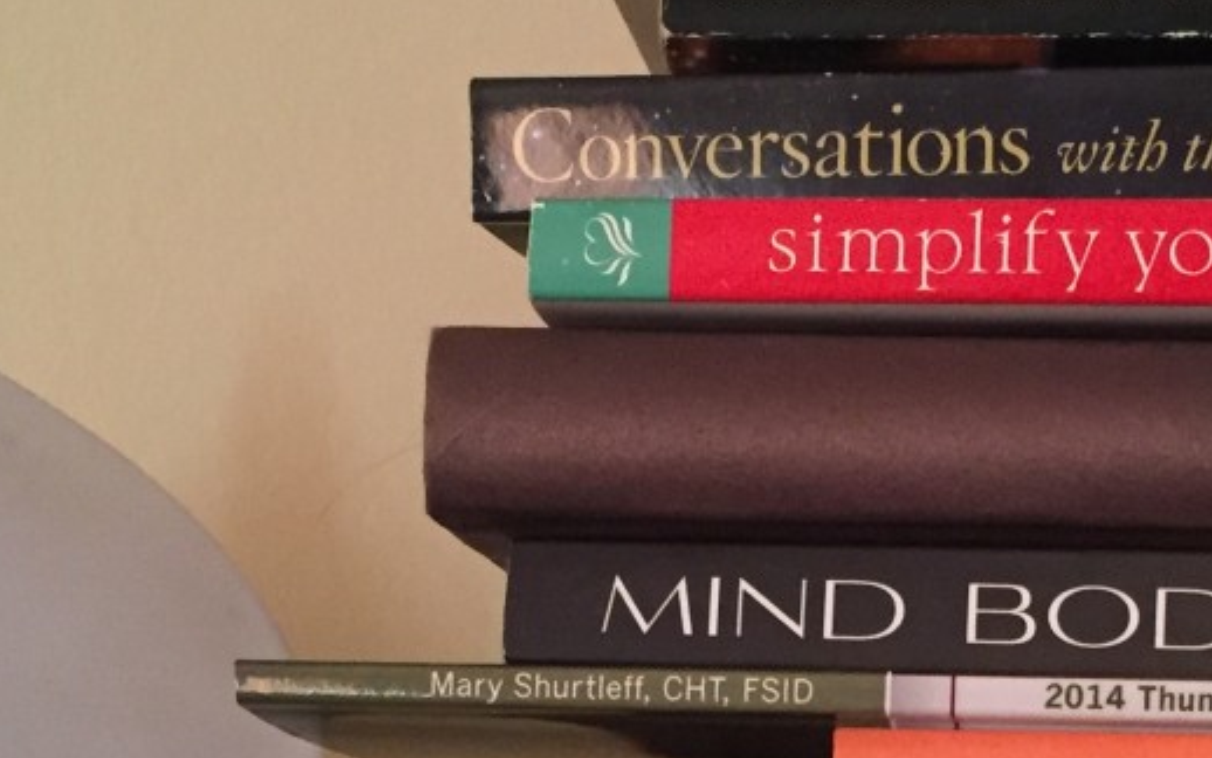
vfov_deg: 14.3
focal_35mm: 89
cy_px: 857
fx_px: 2940
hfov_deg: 23.2
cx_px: 798
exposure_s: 1/17
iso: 250
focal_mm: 4.15
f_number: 2.2
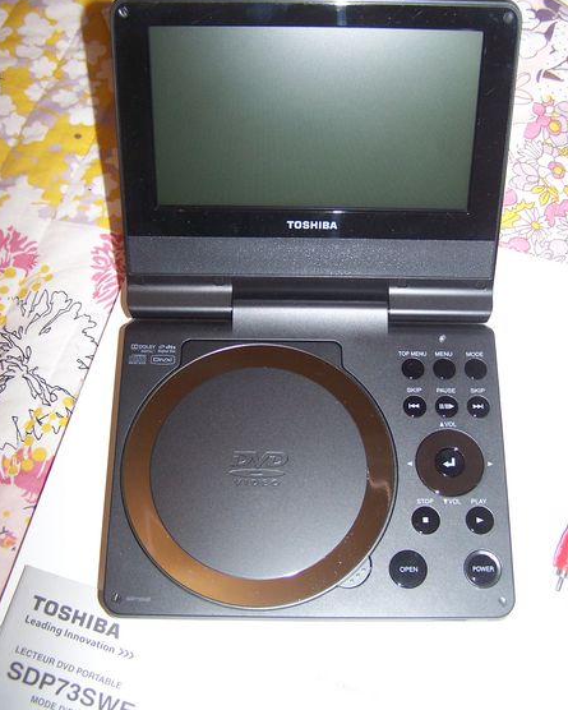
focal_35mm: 40
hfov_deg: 37.3
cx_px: 285
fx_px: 840
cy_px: 359
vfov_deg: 45.8
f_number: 2.8
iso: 140
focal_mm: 6.3
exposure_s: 1/60
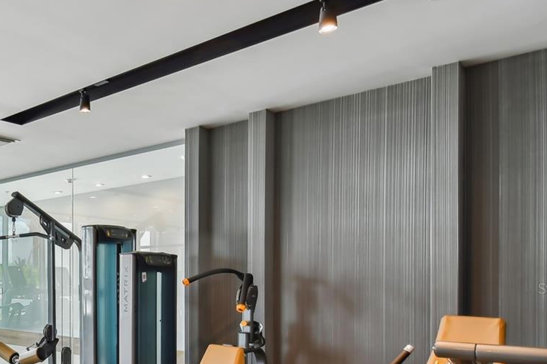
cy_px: 288
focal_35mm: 32
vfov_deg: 39.6
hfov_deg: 49.6
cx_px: 20
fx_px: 486
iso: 100
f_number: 7.1
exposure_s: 1/13
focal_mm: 10
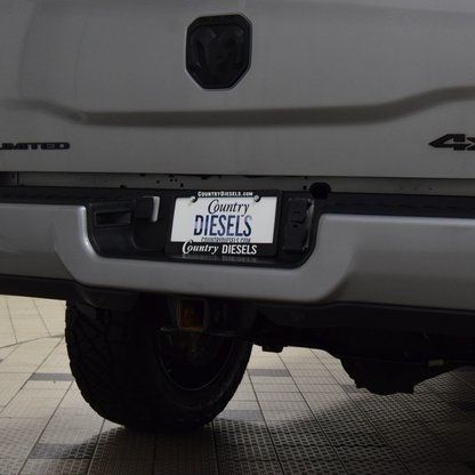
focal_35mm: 69
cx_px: 256
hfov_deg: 25.1
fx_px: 1066
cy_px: 241
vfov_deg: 25.1
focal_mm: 35
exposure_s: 1/60
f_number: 6.3
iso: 1600
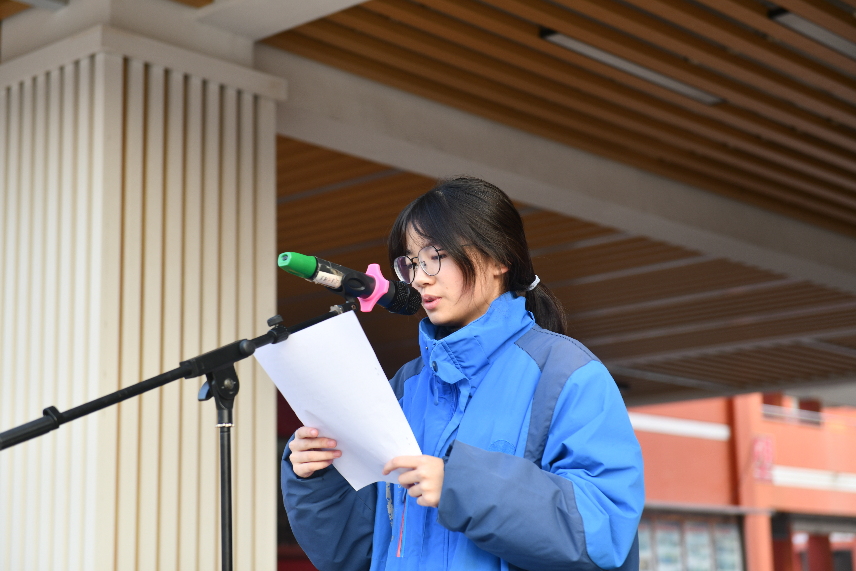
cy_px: 286
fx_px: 1664
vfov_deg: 19.5
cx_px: 428
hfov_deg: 28.8
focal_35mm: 70
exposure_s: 1/80
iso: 100
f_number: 4
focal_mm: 70
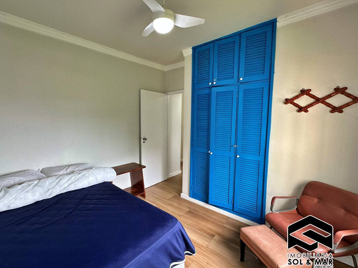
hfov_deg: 94.1
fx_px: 165
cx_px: 160
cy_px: 133
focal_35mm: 16
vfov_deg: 78.1
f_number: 2.2
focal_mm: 2.22
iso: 125
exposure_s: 1/120
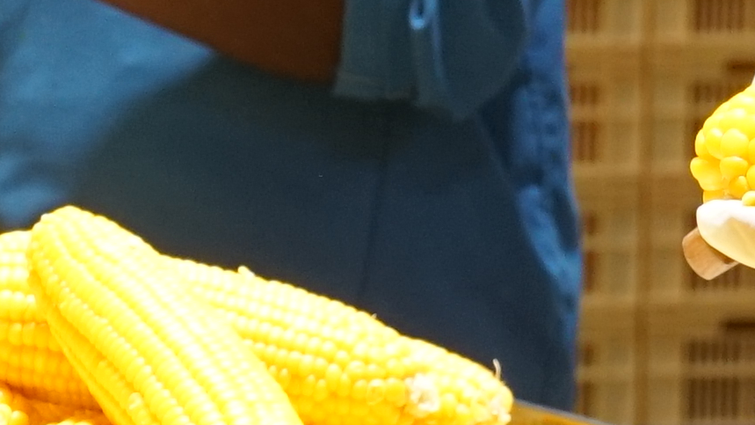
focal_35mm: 290
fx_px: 5805
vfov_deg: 4.1
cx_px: 676
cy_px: -569
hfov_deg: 7.4
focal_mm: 31
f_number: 5
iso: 1000
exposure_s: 1/200
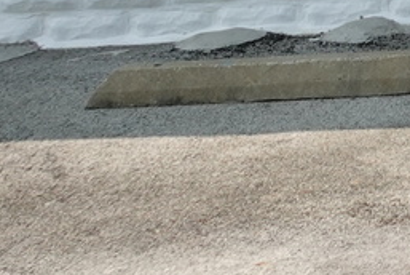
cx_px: 1187
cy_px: -516
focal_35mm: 151
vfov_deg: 8.0
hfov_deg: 10.3
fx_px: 1722
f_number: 5.6
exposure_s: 1/320
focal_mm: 9.4
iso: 125
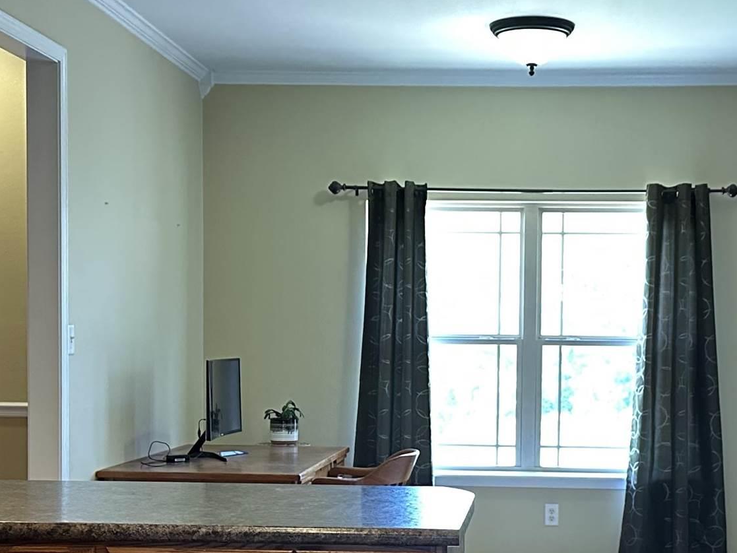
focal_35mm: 66
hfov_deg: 29.3
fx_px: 1405
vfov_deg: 22.1
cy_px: 408
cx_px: 463
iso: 640
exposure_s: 1/60
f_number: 1.78
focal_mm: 6.86
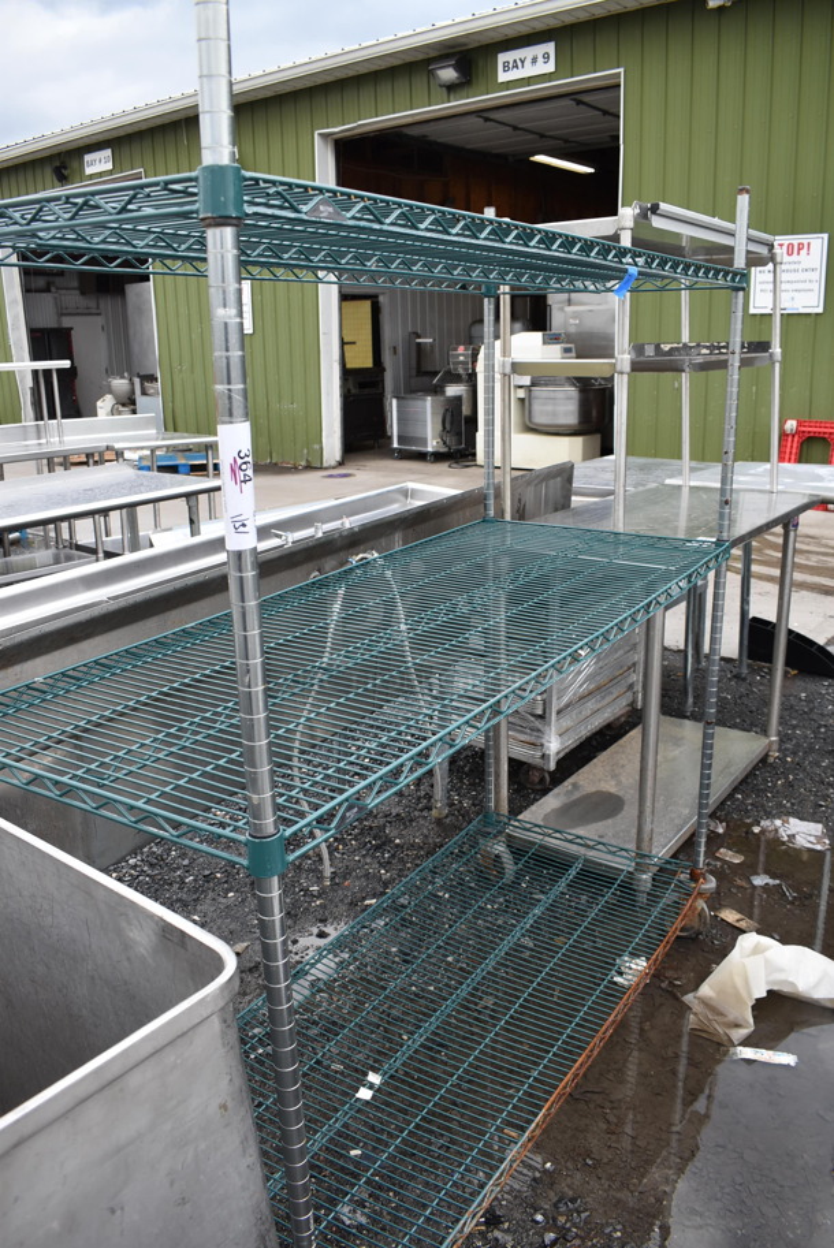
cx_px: 417
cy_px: 624
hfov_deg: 48.0
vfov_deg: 67.3
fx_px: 937
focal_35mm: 27
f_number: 6.3
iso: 200
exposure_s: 1/160
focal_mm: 18
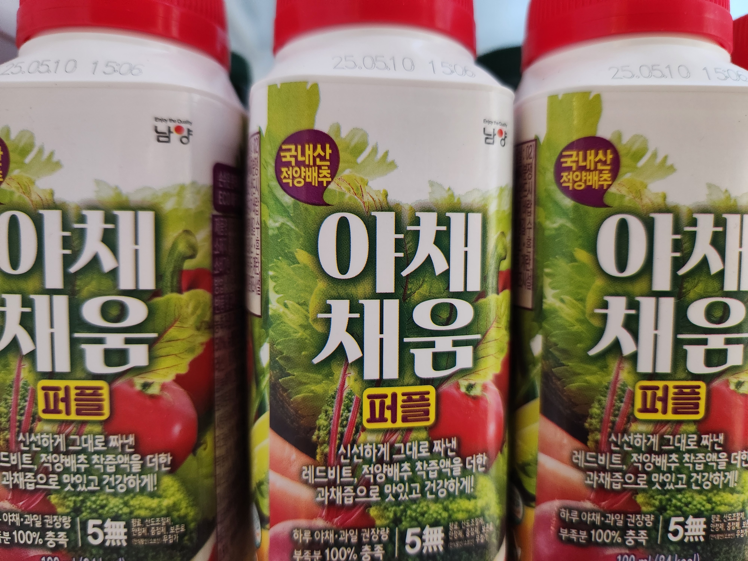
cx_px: 374
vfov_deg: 58.9
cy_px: 280
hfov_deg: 73.9
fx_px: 497
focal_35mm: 23
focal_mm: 5.4
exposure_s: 1/40
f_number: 1.8
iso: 640
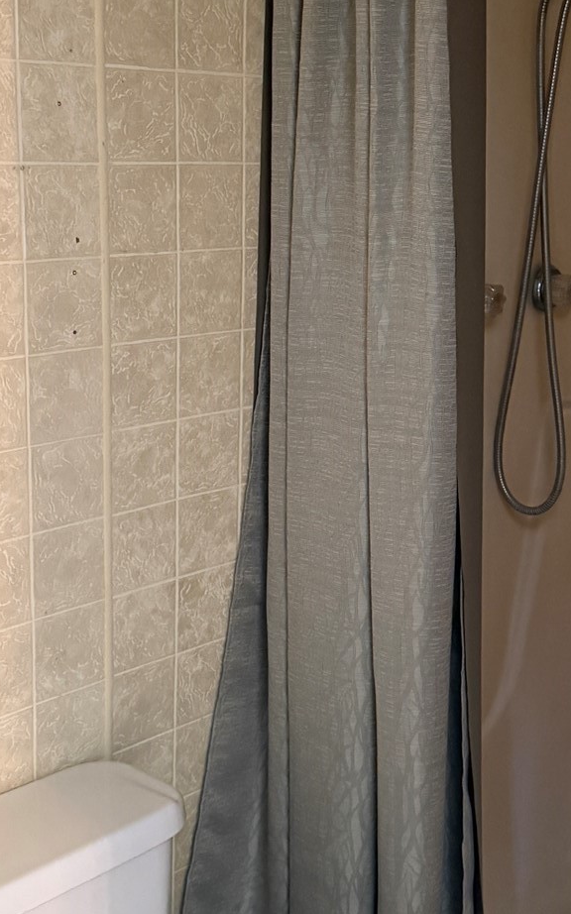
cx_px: 388
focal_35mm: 53
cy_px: 424
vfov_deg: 38.2
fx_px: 1320
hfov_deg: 24.3
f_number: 1.78
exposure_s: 1/30
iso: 800
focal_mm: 6.76
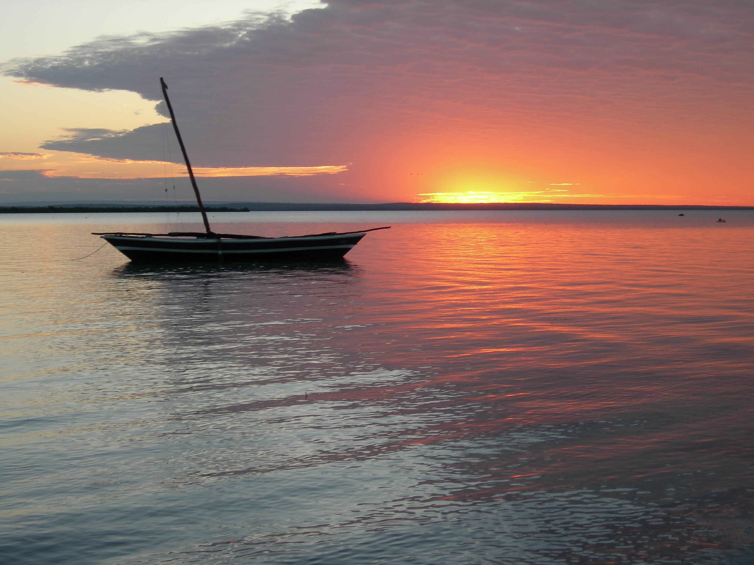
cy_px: 282
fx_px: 1329
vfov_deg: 24.0
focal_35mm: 61
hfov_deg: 31.7
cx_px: 377
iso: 50
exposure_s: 1/86.5
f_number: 3.5
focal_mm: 12.7
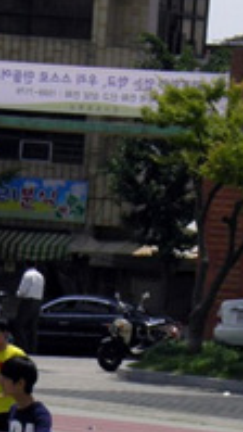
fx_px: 4488
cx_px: 20
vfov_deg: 5.5
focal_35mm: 392
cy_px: 397
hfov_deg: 3.1
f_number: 5.6
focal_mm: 20.2
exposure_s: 1/500
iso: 50
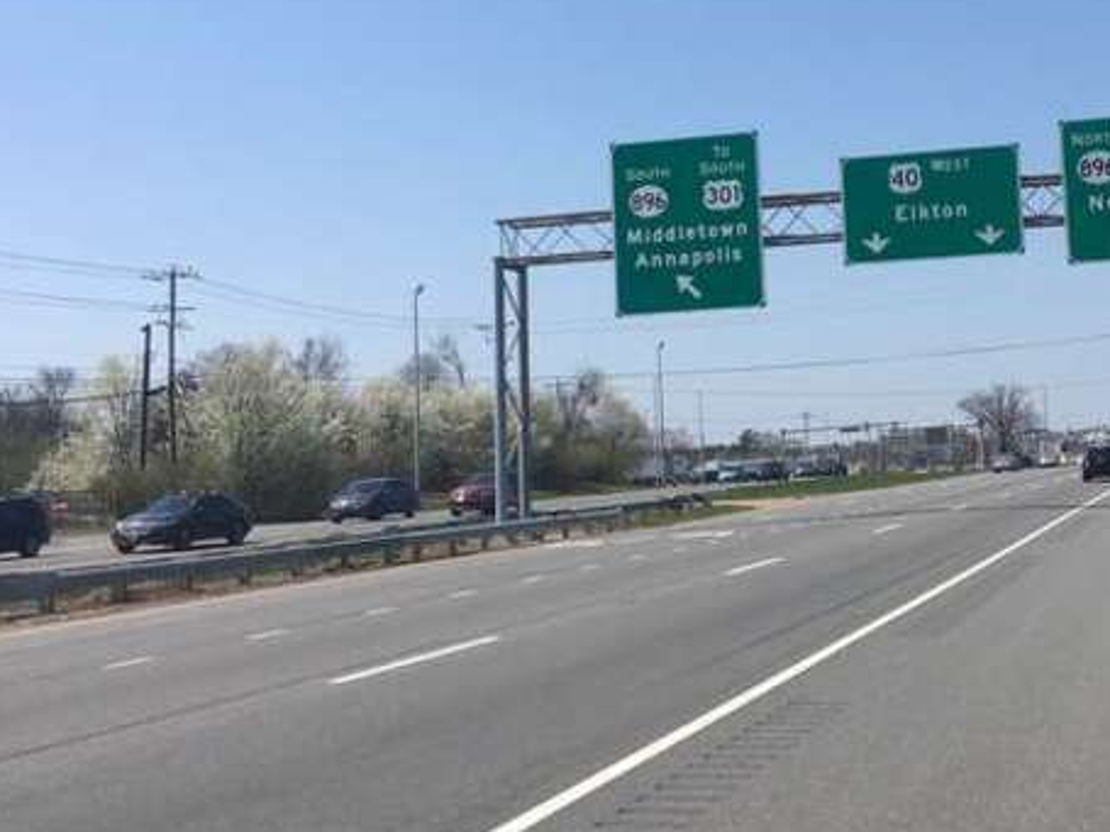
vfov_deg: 28.3
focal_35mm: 51
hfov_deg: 36.5
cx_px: 849
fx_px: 1635
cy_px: 246
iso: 25
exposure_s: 1/1972
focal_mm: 4.15
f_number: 2.2
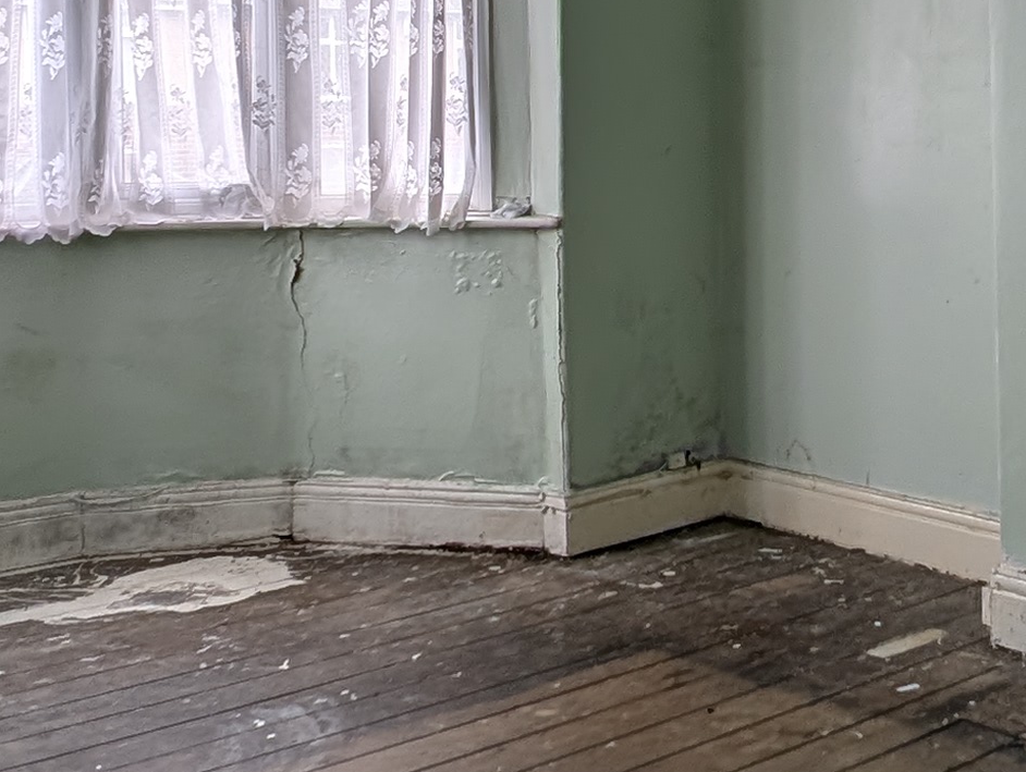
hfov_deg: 36.1
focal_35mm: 52
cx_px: 740
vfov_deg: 27.2
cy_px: 91
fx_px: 1543
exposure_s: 1/60.7
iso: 38
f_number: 1.95
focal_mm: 2.23
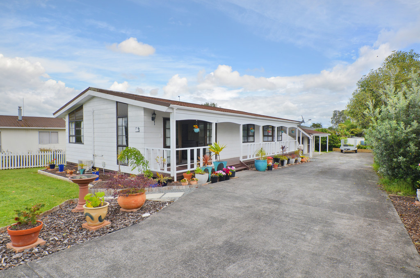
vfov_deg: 67.1
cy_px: 139
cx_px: 210
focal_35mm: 18
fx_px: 210
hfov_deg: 90.1
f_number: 7.1
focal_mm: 12
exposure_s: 1/400
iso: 200
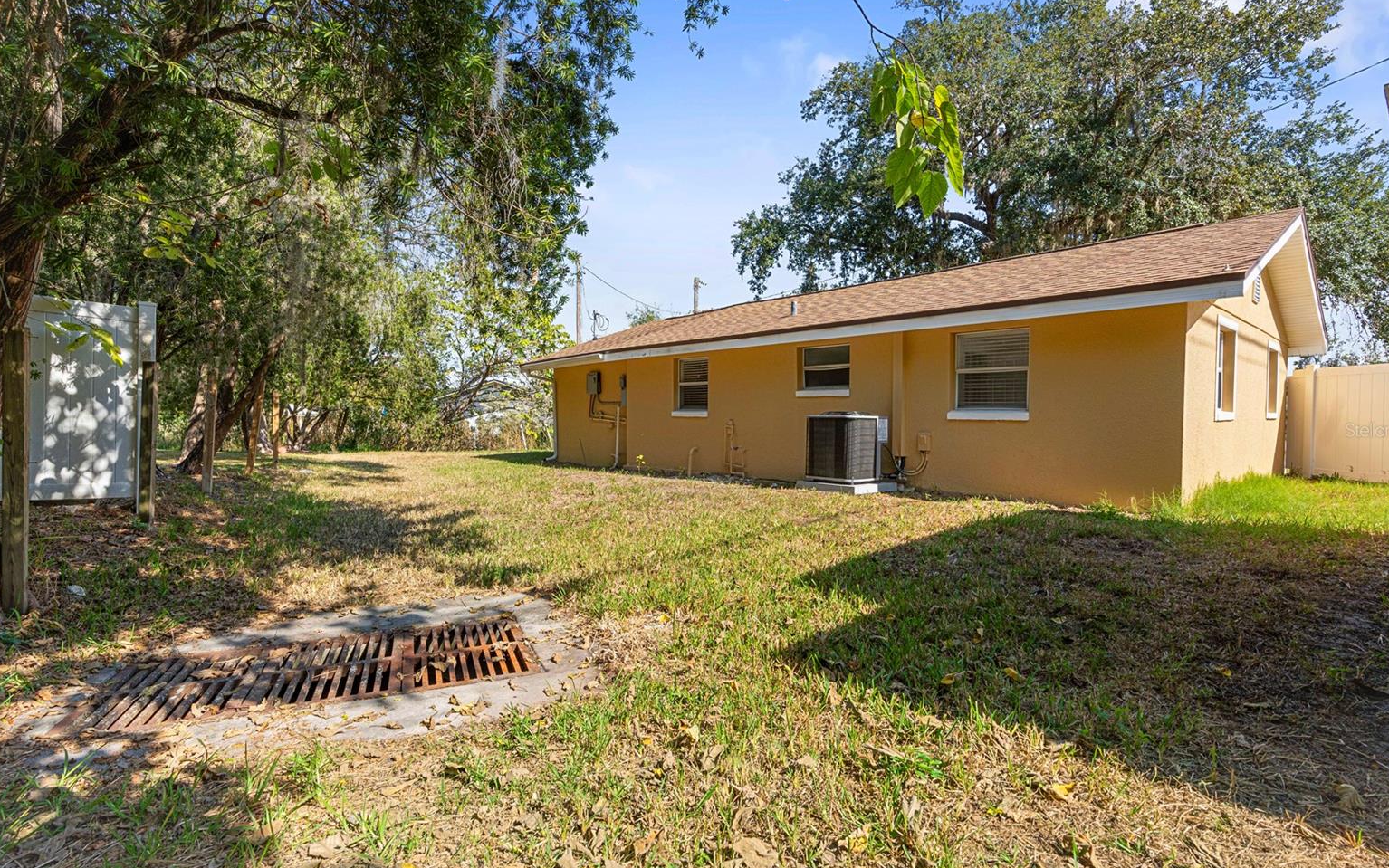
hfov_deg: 94.4
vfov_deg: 68.0
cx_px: 702
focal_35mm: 17
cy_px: 430
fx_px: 644
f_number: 8
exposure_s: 1/250
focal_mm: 16
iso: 250
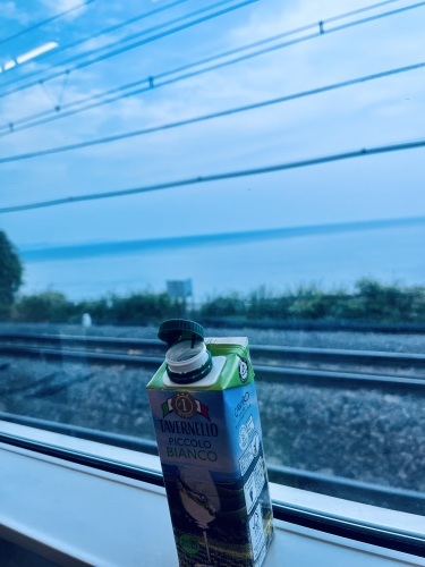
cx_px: 212
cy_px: 284
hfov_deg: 53.1
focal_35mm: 26
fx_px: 426
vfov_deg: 67.3
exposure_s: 1/376
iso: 50
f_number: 1.6
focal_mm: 5.1
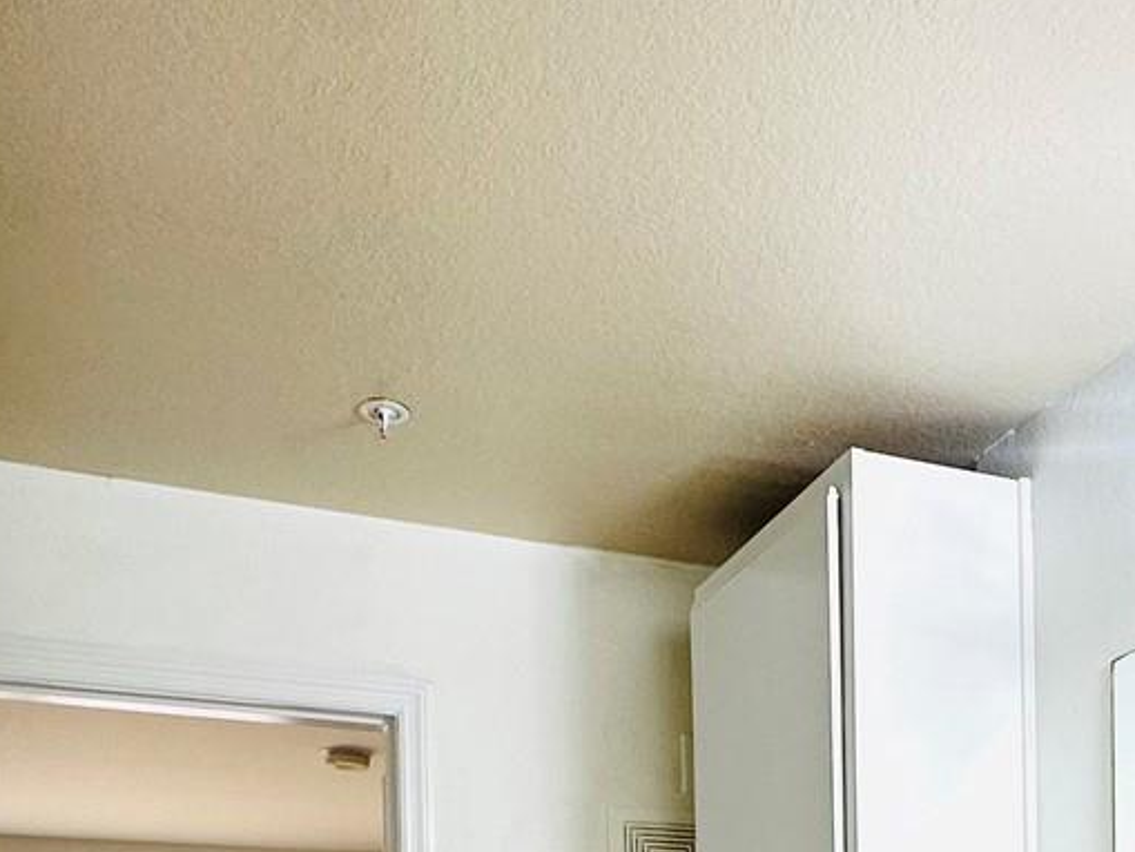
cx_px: 760
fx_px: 1443
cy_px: 1106
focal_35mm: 44
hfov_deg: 42.3
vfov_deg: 27.5
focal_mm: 2.22
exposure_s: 1/120
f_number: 2.2
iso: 80
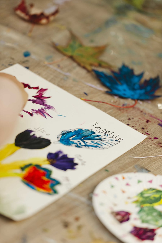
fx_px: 1350
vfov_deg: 10.3
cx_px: 81
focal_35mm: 200
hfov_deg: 6.9
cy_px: 122
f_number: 2.8
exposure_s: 1/250
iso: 500
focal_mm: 200
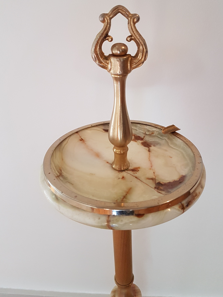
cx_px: 127
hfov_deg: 42.8
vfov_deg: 54.9
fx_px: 283
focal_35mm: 33
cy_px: 116
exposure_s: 1/50
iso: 160
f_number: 1.7
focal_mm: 4.2
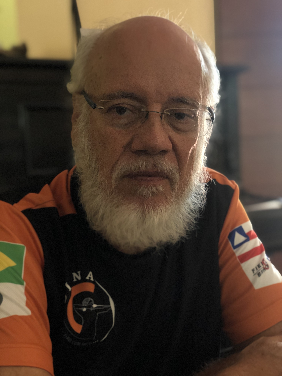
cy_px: 188
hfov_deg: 28.0
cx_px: 141
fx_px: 565
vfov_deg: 36.8
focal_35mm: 52
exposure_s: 1/24
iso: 160
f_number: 2.4
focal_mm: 6
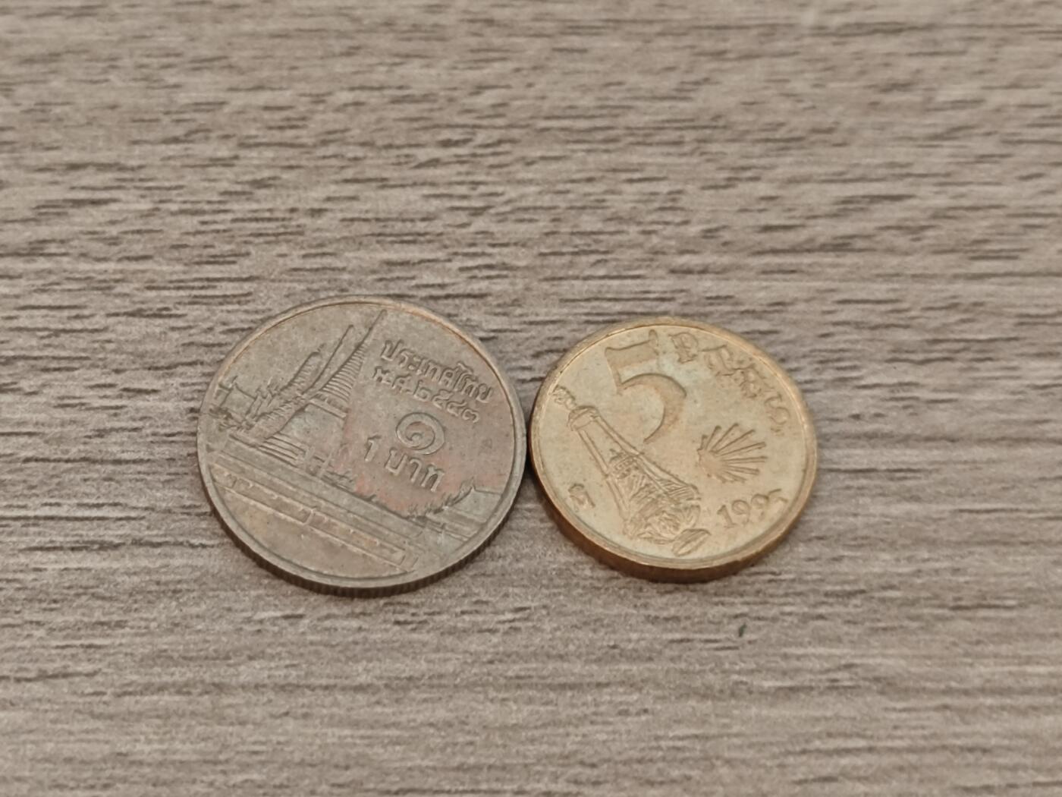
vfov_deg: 19.6
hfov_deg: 26.0
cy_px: 398
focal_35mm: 75
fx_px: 2301
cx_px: 531
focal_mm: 8.7
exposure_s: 1/44.2
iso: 640
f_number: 1.9
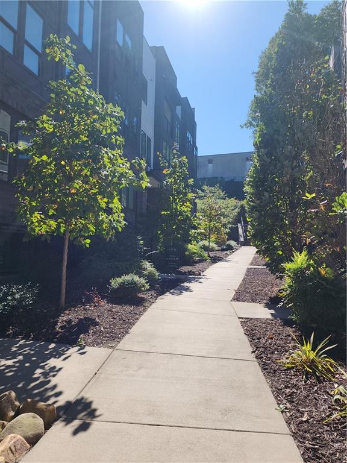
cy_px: 232
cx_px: 174
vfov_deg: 73.9
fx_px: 307
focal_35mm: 23
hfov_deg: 58.9
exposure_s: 1/912
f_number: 1.8
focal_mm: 6.4
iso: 12
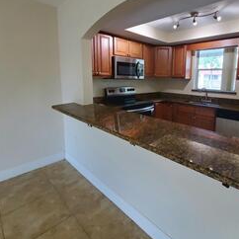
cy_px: 97
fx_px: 148
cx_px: 148
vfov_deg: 76.9
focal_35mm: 19
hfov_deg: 76.4
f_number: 2.2
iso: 400
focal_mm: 1.8
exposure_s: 1/60
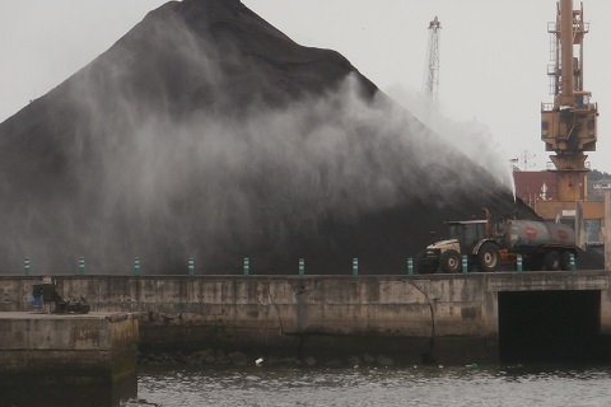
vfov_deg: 6.2
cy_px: 181
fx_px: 3751
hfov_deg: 9.3
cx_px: 374
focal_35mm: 221
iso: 100
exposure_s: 1/250
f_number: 5.8
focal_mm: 29.39
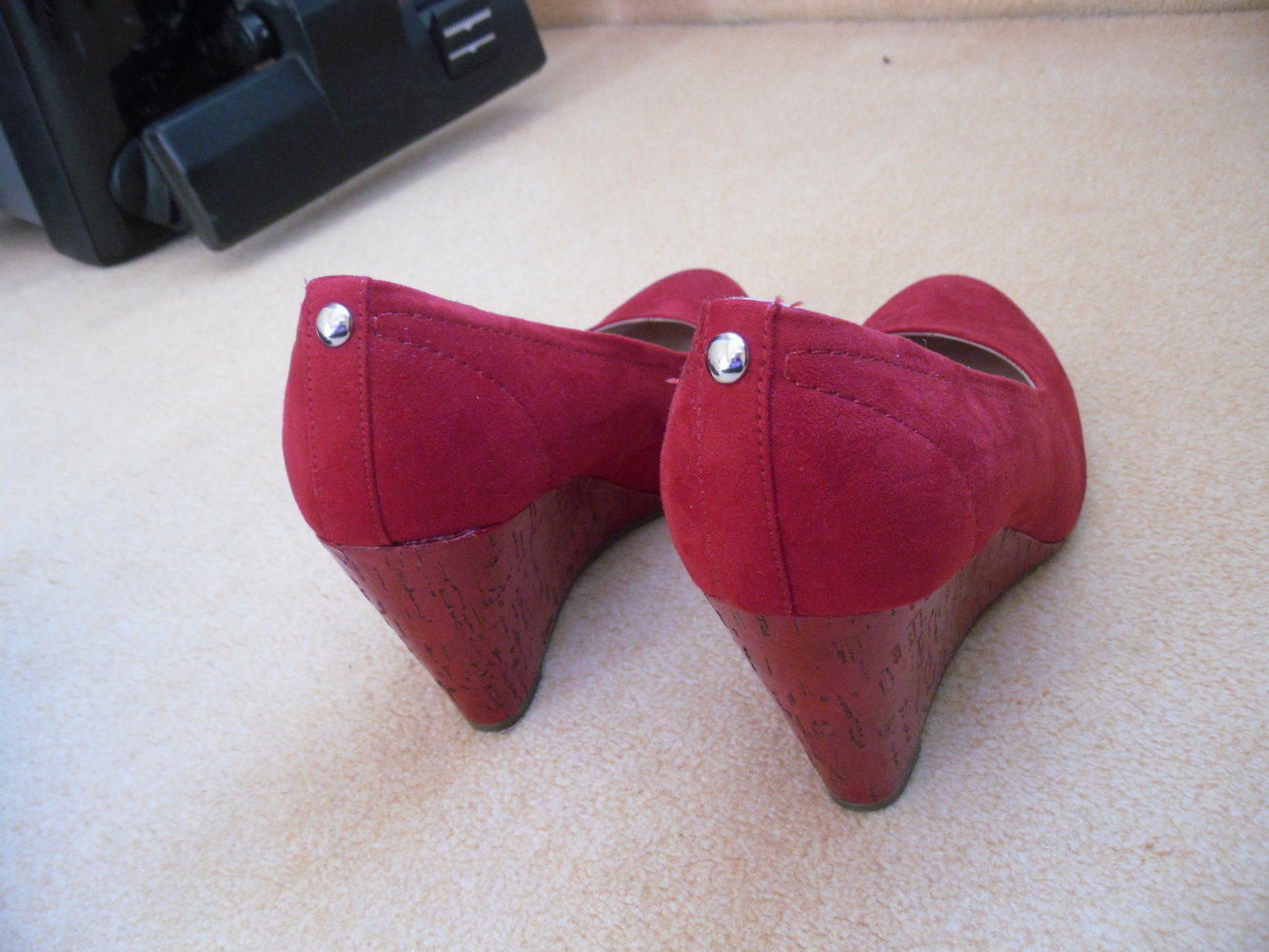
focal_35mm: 45
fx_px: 1650
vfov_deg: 32.2
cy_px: 476
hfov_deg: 42.1
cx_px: 634
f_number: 3.5
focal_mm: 6.3
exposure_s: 1/34
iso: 400
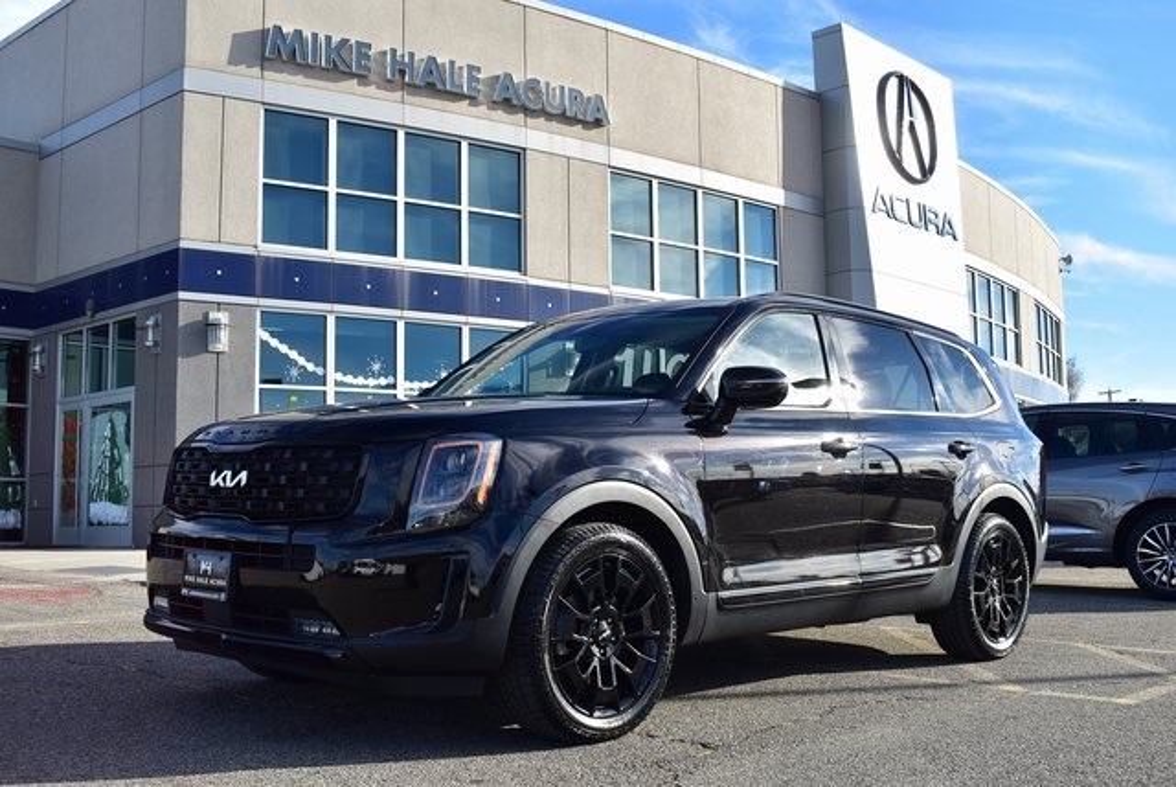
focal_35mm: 38
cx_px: 588
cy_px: 394
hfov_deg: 51.2
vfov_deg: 35.6
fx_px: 1226
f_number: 8
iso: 100
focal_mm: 25
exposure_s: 1/250
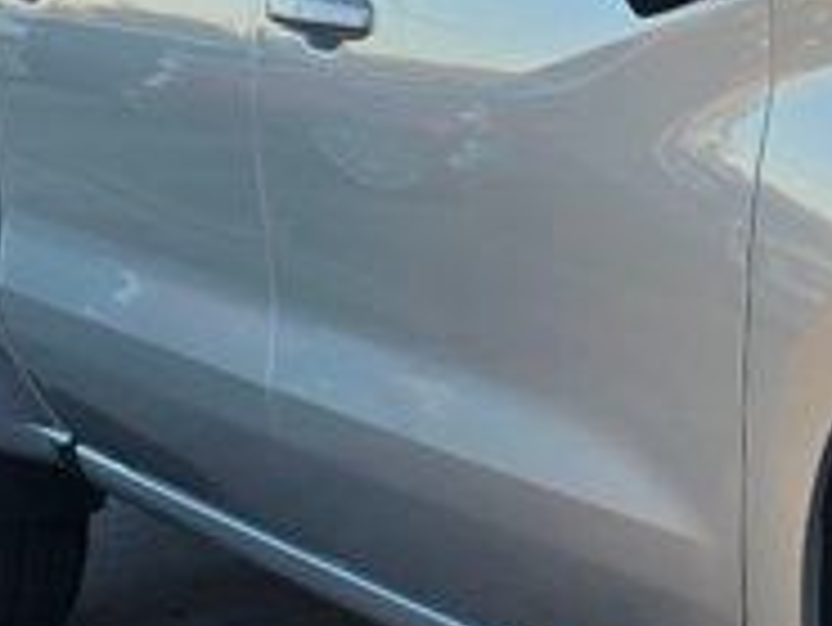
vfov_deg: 11.7
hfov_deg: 13.9
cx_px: 1489
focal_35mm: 127
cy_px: 405
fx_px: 3054
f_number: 1.7
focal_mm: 6.3
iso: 12
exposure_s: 1/180
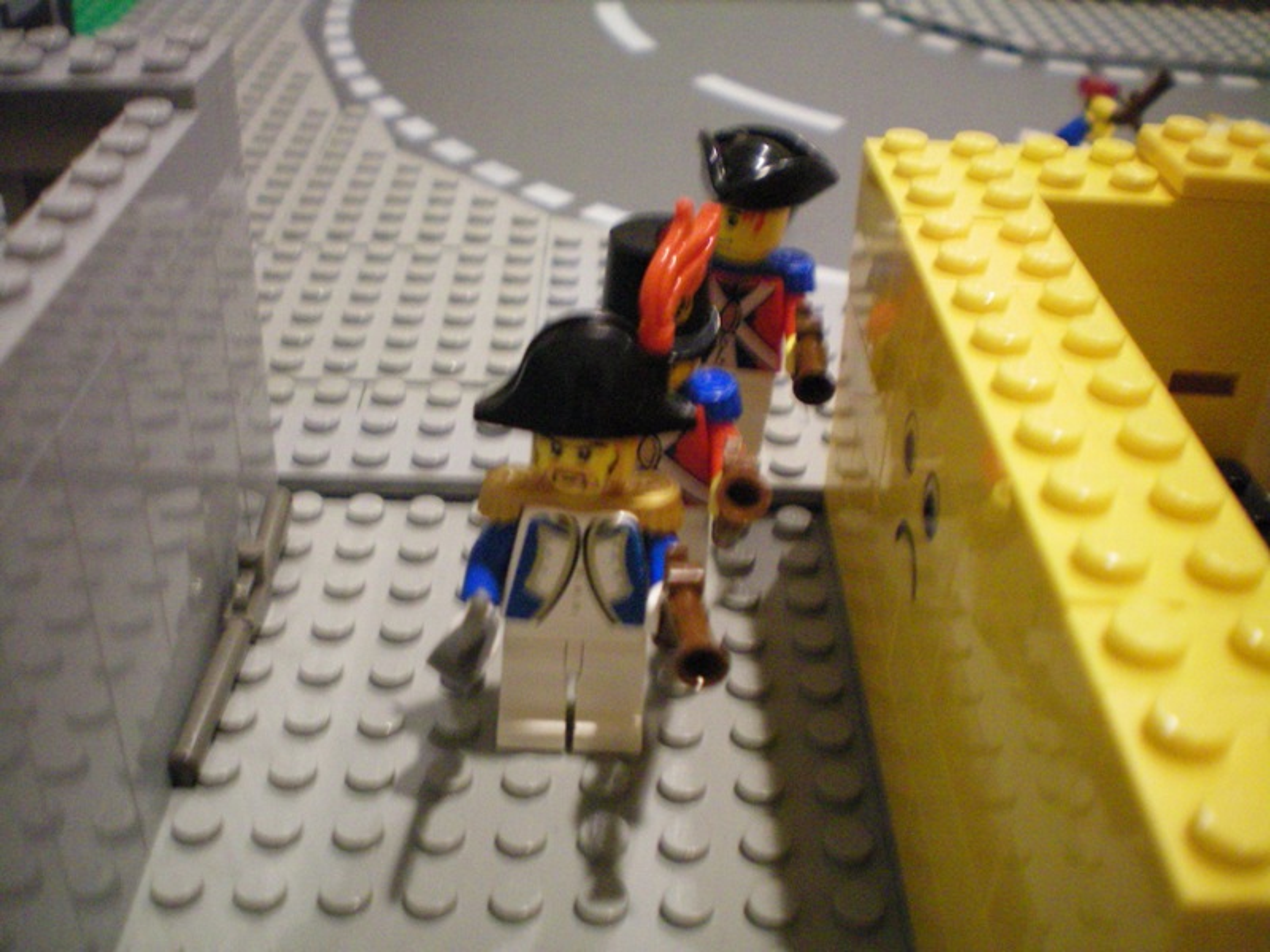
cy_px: 476
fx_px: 1394
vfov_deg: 37.7
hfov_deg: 49.0
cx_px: 635
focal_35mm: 38
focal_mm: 6.3
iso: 400
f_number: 3.1
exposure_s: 1/15
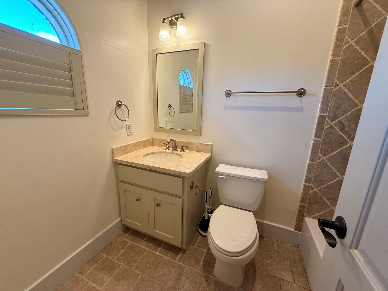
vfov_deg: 85.7
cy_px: 146
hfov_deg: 102.1
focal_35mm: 14
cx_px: 194
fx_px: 157
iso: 160
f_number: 2.2
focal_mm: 2.22
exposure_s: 1/120
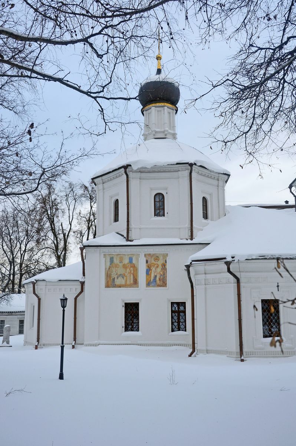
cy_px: 223
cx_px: 148
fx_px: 445
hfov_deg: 36.8
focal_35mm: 36
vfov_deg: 53.2
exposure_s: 1/400
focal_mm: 24
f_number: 7.1
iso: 400
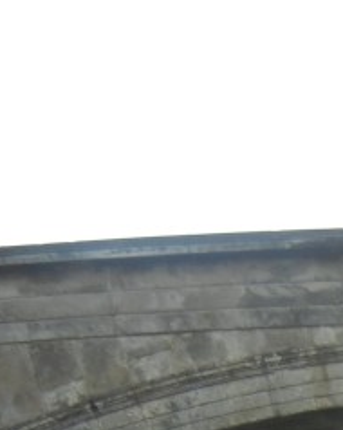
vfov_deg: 14.5
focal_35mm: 126
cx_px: 733
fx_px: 1601
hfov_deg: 10.9
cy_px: 600
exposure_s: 1/296
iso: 160
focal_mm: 5.4
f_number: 3.5
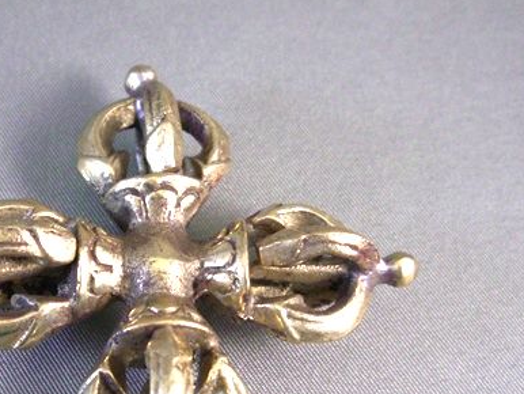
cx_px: 152
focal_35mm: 59
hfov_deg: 32.3
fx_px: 894
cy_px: 277
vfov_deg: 24.7
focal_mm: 7.9
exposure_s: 1/60
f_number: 2.8
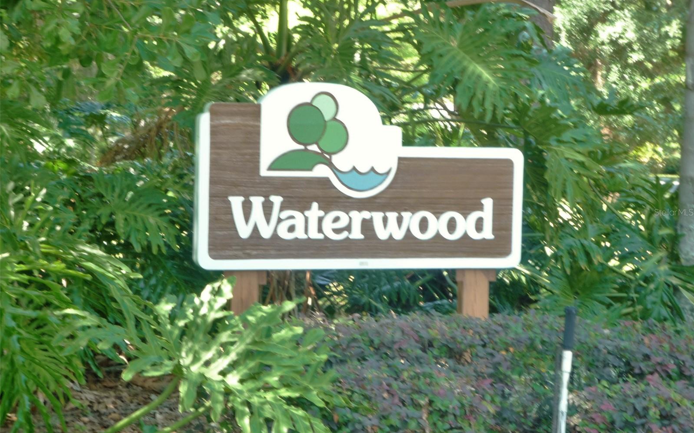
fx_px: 1607
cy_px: 212
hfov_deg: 24.4
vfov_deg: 15.4
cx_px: 347
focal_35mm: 85
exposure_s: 1/15
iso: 100
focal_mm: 14.1
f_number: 5.2
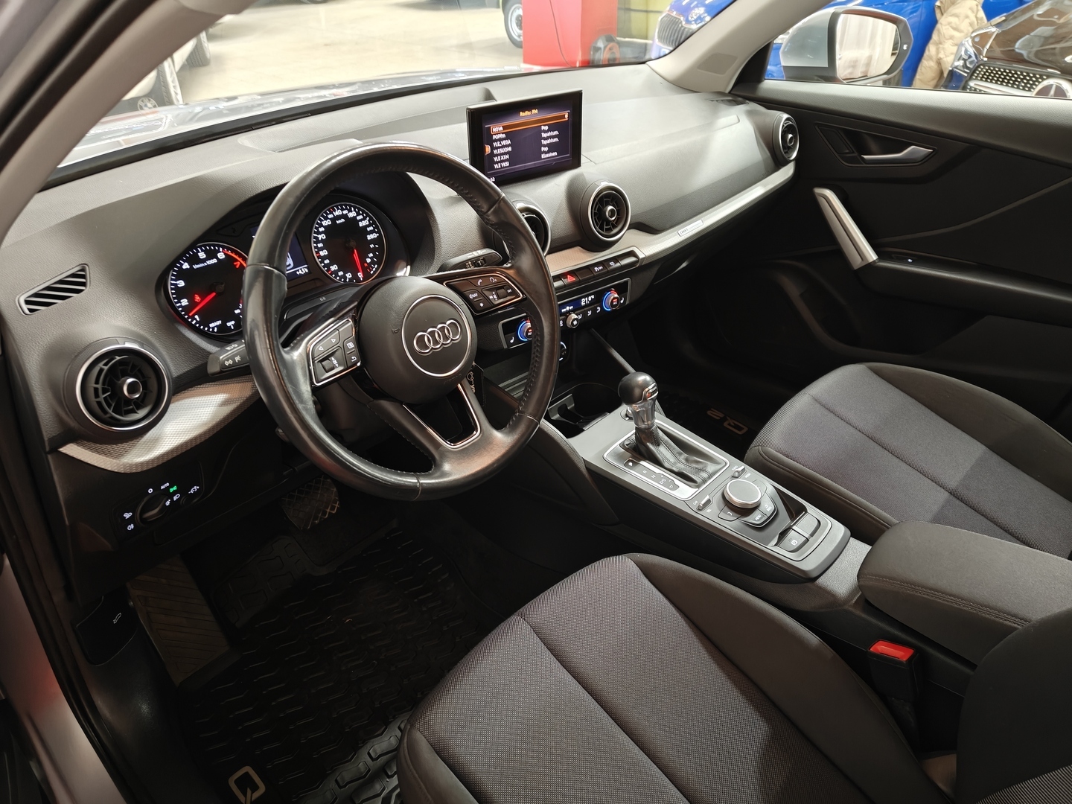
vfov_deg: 56.8
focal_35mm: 24
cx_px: 536
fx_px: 743
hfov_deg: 71.6
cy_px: 402
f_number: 1.8
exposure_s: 1/27
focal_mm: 5.59
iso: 160
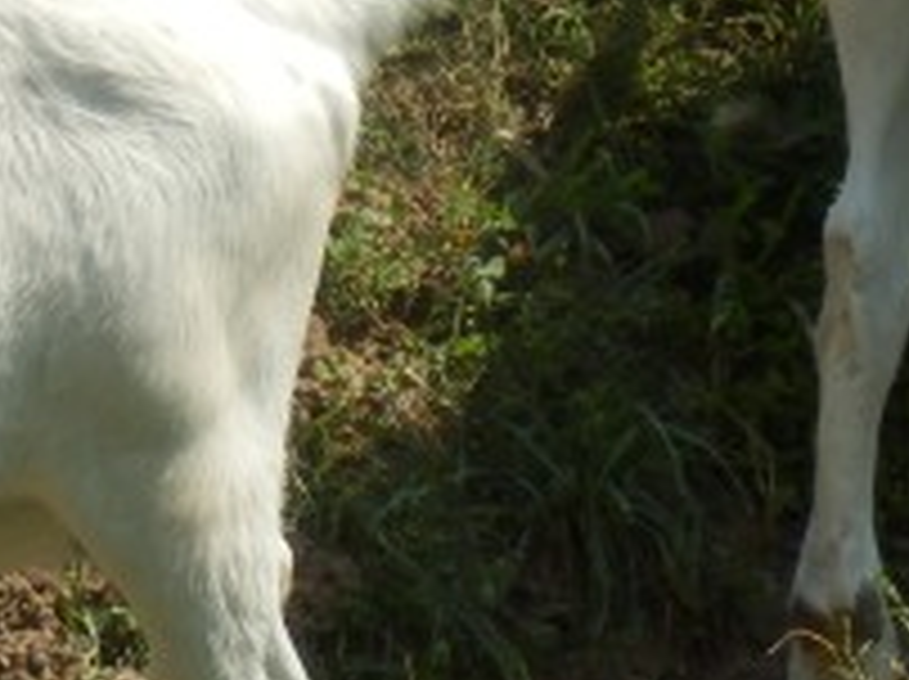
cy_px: 477
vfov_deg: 2.1
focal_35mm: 718
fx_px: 18832
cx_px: -621
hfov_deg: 2.8
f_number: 5.9
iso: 80
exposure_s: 1/320
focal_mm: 32
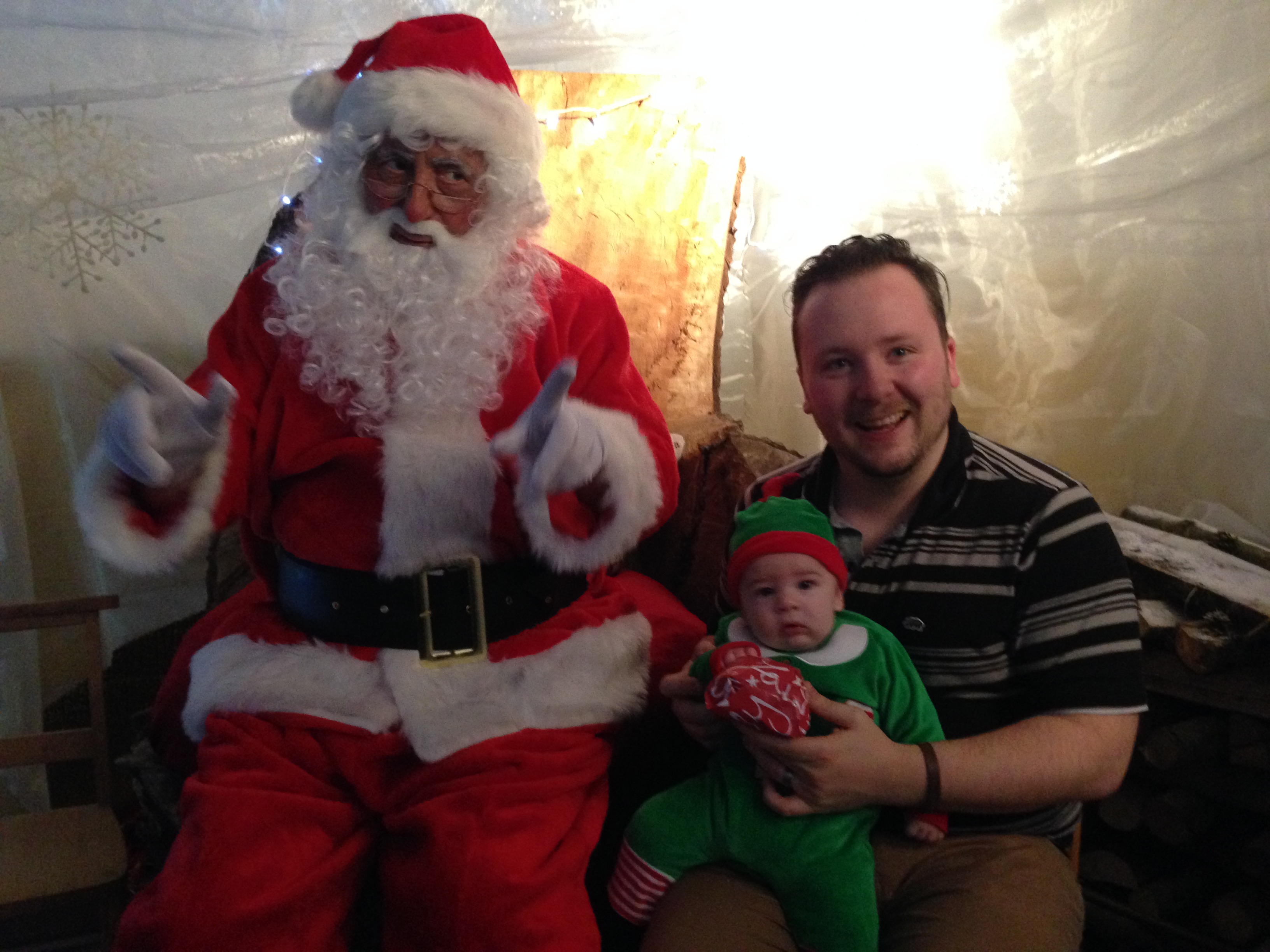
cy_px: 476
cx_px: 635
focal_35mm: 33
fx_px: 1211
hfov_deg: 55.4
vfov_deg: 42.9
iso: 400
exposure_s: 1/15
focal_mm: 4.12
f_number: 2.4
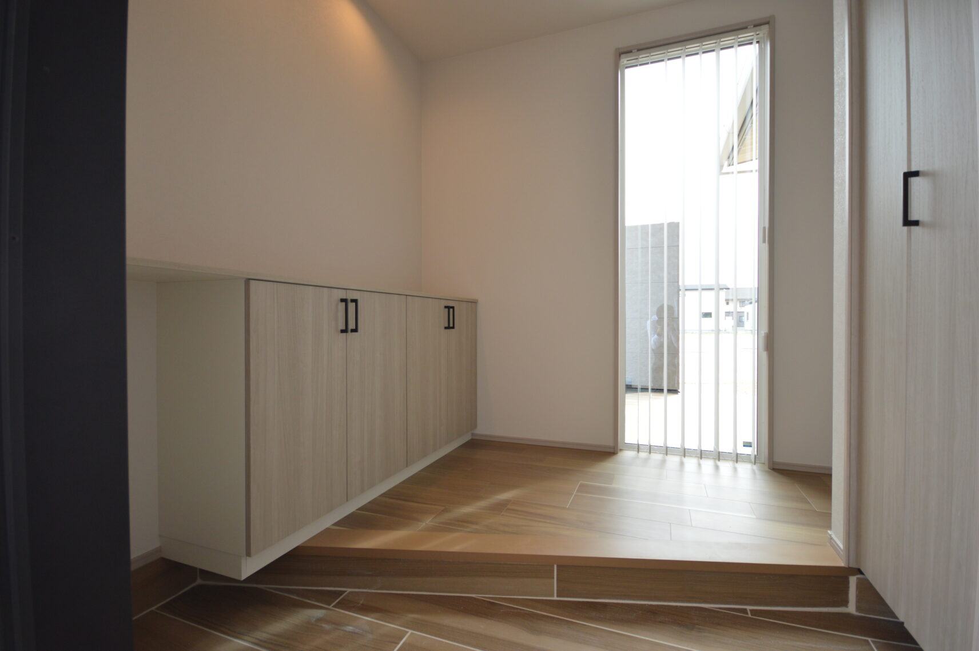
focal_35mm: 15
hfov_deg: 100.4
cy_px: 326
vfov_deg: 77.2
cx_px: 490
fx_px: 408
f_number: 4
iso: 400
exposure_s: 1/200
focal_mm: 10
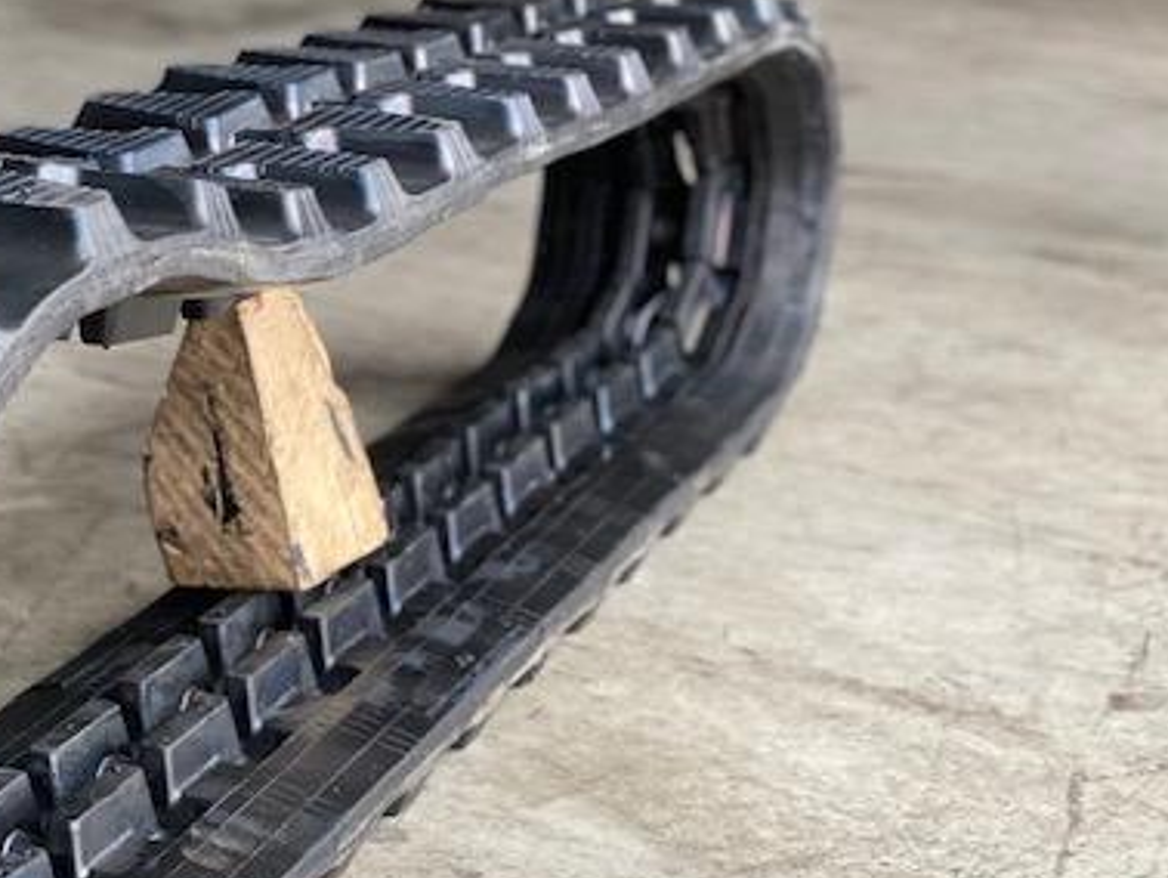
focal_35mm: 88
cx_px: 253
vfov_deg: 16.8
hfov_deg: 22.0
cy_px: 575
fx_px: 2971
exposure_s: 1/122
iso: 160
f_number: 2
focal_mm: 6
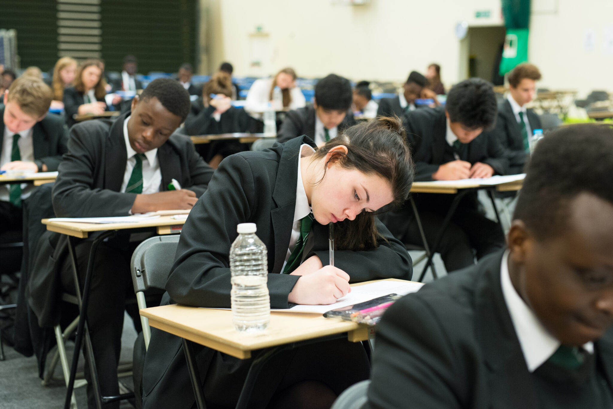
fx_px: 852
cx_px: 306
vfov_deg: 27.0
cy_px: 204
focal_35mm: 50
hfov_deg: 39.6
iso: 2500
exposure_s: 1/100
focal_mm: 50
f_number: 3.2
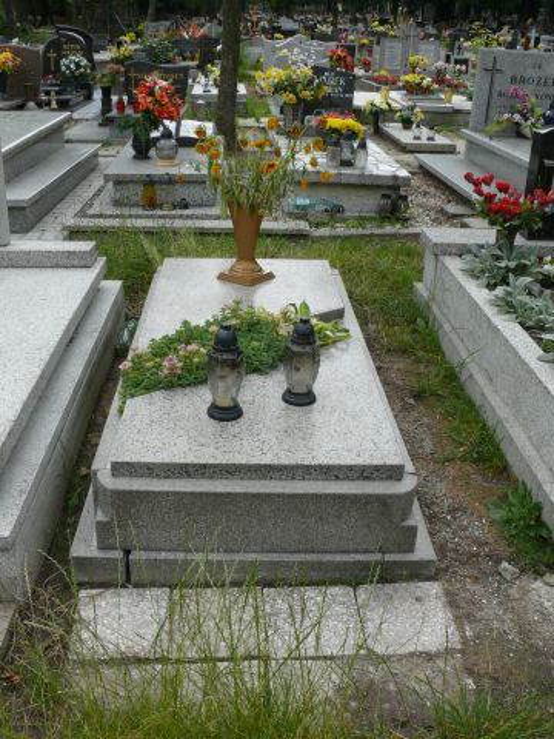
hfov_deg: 40.7
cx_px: 277
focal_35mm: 35
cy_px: 370
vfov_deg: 52.6
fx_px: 747
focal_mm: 7.4
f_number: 5.6
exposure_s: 1/250
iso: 100
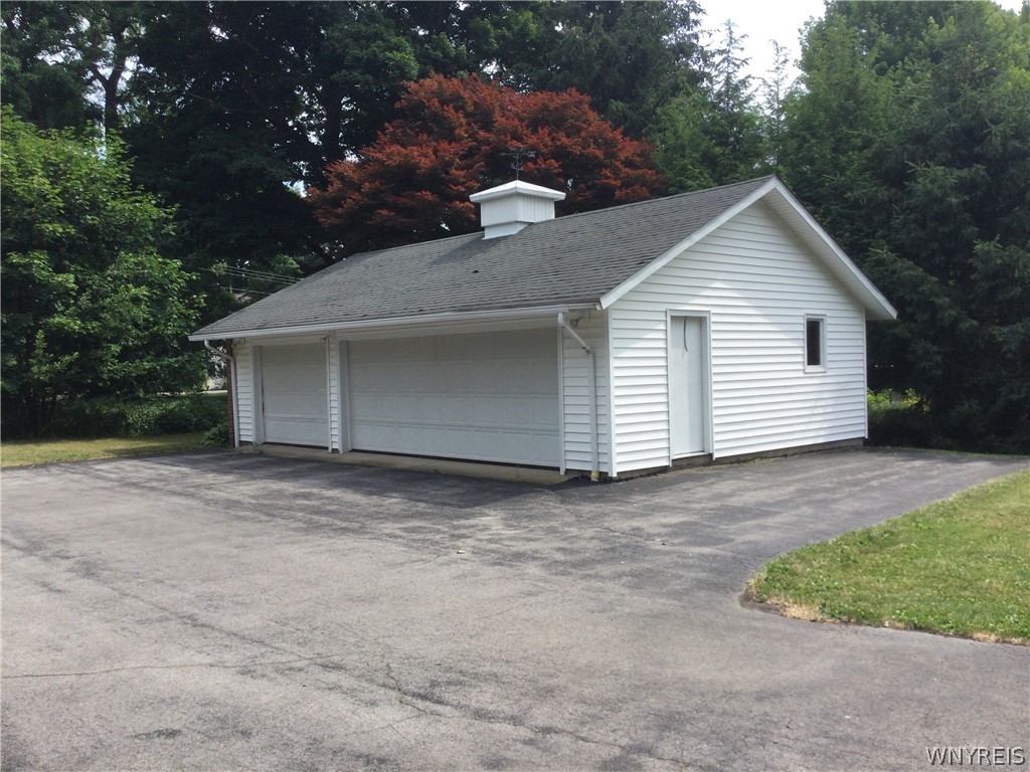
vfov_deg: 45.4
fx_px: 922
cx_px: 515
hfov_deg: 58.4
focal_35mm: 31
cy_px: 386
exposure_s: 1/702
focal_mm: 3.3
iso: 25
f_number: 2.4
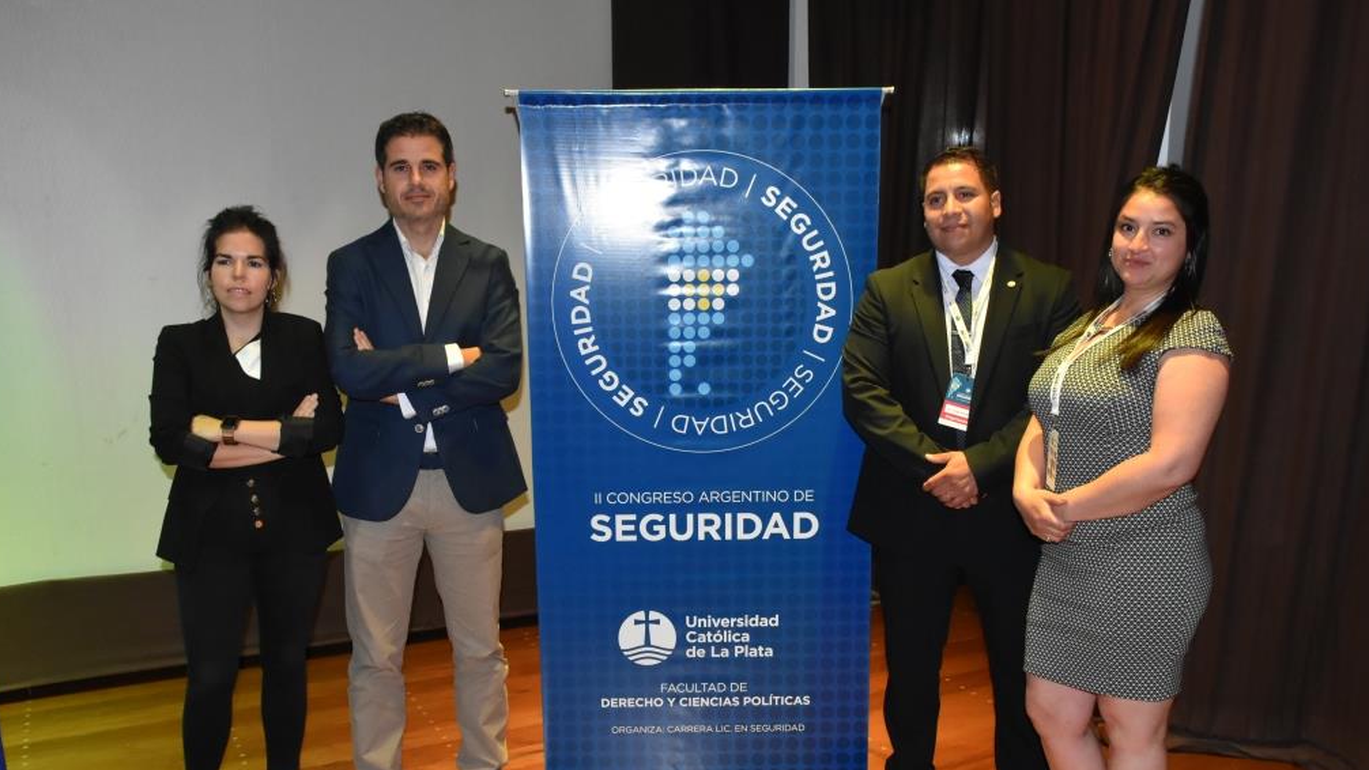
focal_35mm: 32
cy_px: 462
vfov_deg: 36.5
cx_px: 684
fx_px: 1162
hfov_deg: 61.0
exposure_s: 1/60
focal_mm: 20
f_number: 7.1
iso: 3200
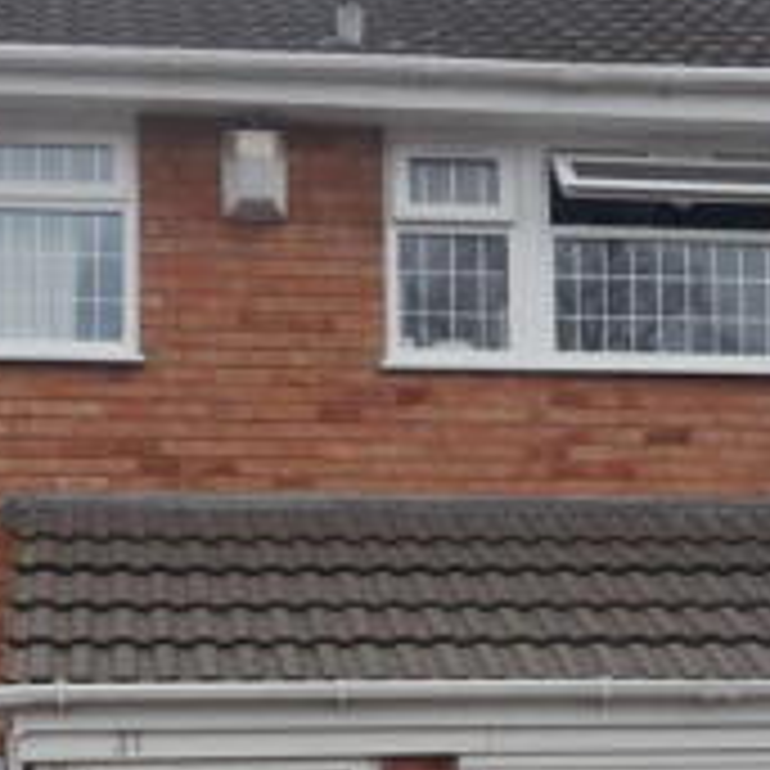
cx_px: 394
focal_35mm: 78
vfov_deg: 21.3
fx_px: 1963
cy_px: 804
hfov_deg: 22.2
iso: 1250
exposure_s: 1/200
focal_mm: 16
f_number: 7.1
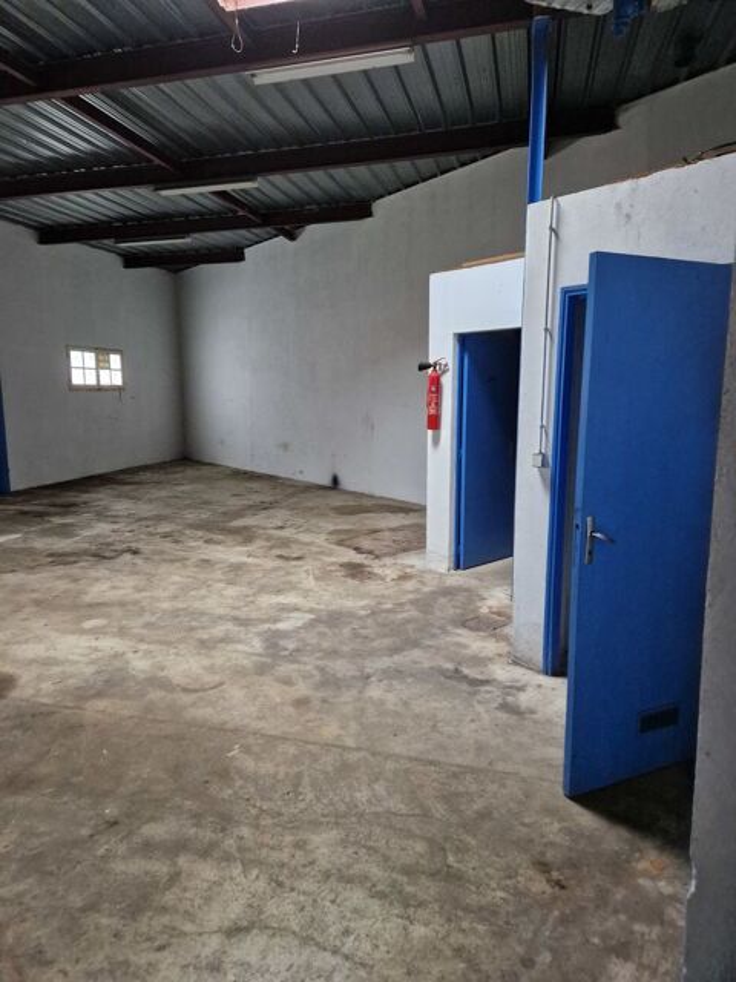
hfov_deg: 58.9
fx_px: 652
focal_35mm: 23
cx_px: 368
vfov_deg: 73.9
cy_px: 491
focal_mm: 5.4
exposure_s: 1/100
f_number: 1.8
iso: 640
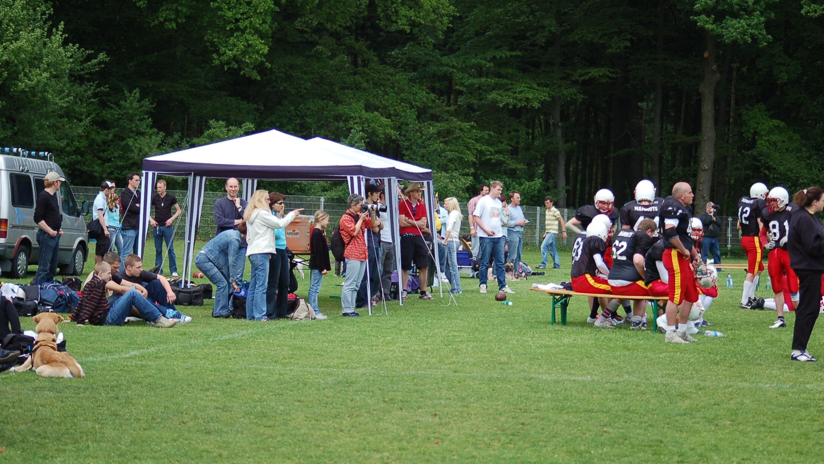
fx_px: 2403
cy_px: 228
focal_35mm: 110
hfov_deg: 19.5
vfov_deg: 11.0
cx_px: 412
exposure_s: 1/1000
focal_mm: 70
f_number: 4
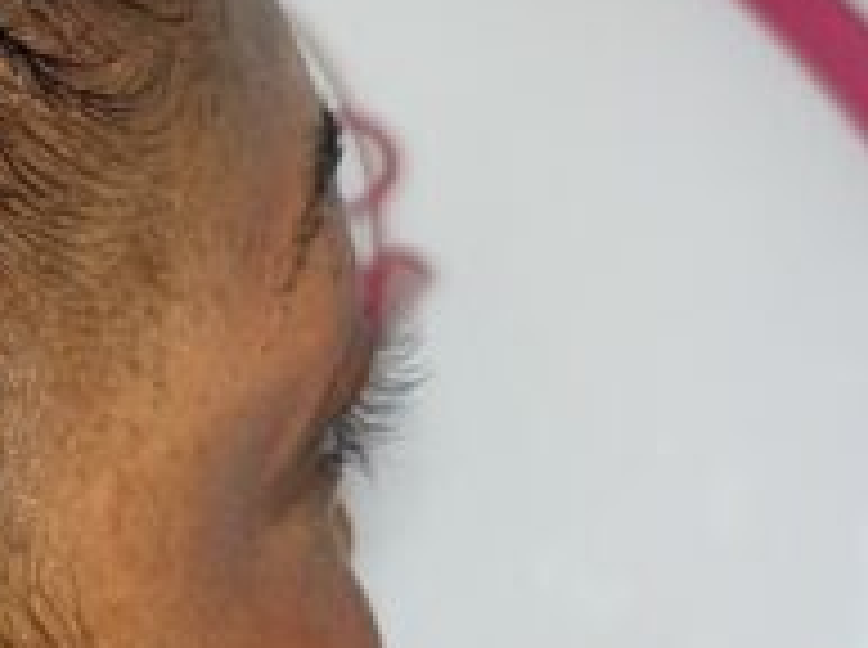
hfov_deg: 16.1
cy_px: 40
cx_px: -567
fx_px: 2703
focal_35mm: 108
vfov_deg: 13.5
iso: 40
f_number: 1.6
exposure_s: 1/35
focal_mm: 5.1
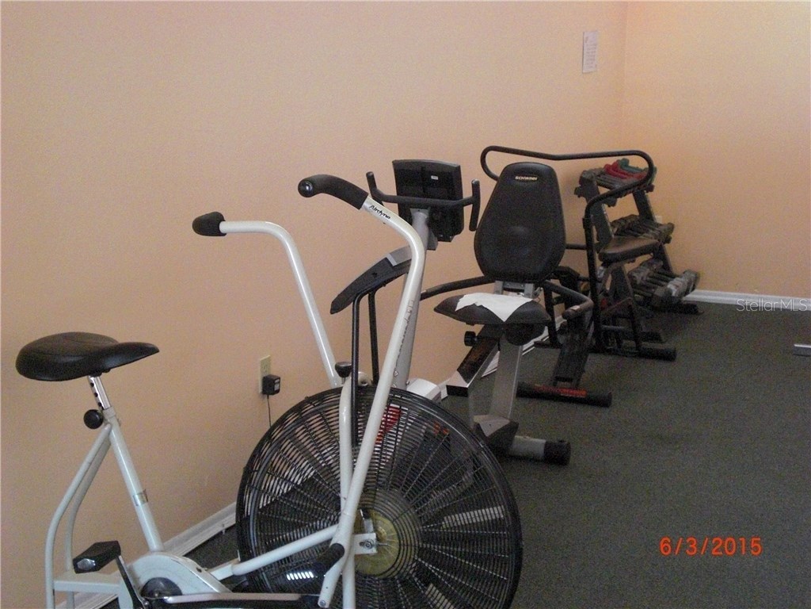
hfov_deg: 30.7
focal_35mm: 63
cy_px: 304
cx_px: 406
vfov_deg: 23.3
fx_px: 1476
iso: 800
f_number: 4
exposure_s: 1/100
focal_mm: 10.4
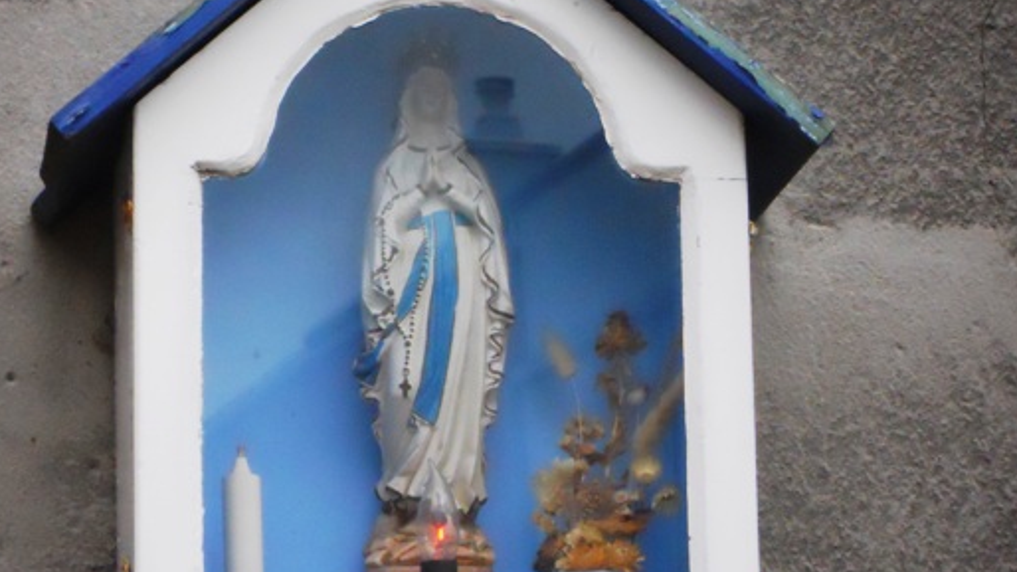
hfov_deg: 11.3
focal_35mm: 190
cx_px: 394
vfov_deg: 6.4
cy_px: 279
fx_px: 5123
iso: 800
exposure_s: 1/160
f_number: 6.6
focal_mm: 25
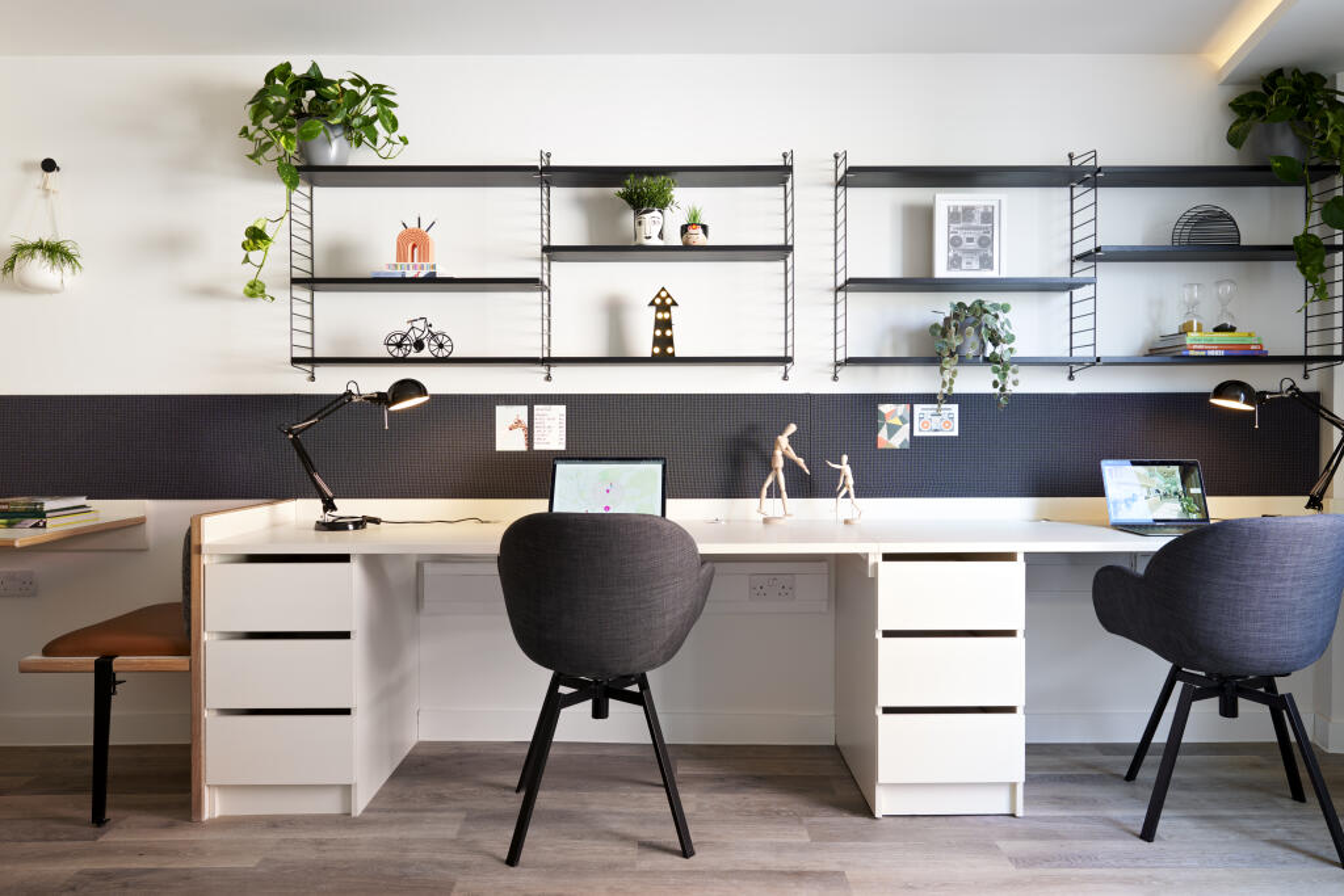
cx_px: 672
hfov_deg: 73.7
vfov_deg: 53.1
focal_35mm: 24
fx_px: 896
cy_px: 448
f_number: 10
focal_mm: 24
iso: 50
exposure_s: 2
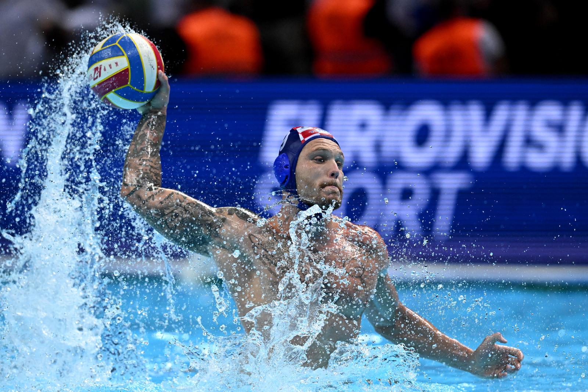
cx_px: 294
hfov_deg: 5.2
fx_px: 6532
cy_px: 196
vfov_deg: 3.4
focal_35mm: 400
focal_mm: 400
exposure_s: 1/4000
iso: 5000
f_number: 4
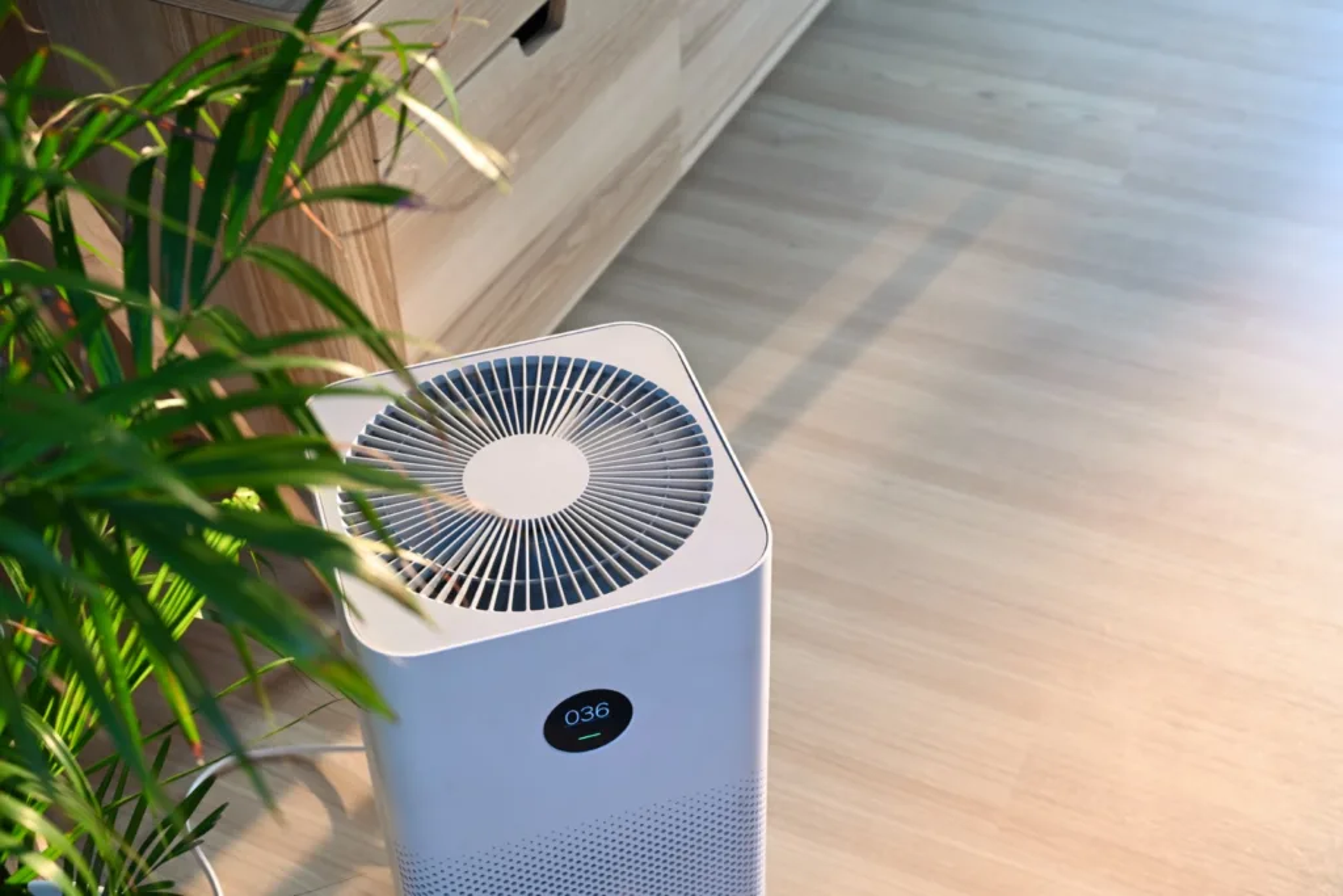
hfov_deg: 42.7
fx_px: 1716
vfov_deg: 29.3
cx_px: 672
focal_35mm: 46
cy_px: 448
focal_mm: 46
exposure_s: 1/20
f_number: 5.6
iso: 400
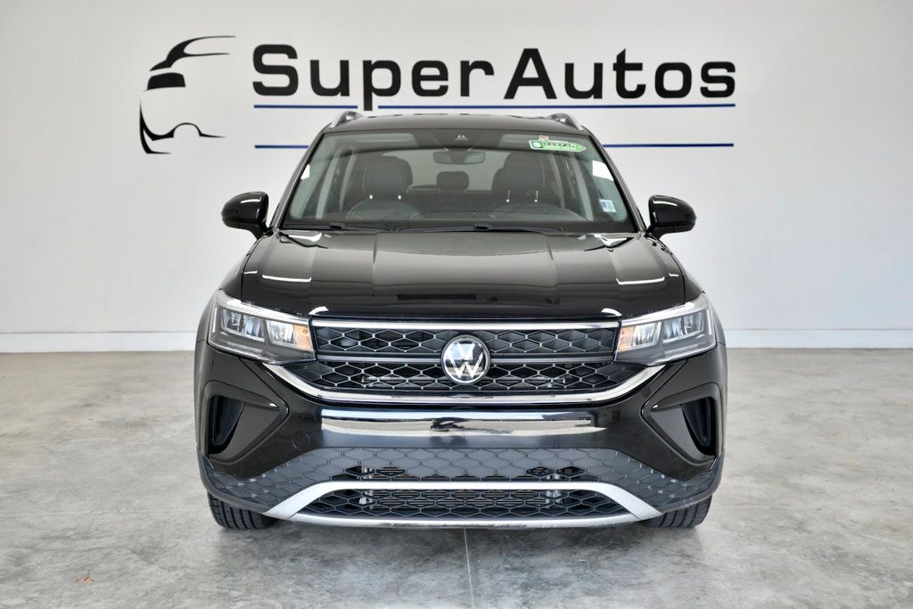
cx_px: 456
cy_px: 304
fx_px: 1065
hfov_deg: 46.4
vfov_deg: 31.9
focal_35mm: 42
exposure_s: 1/400
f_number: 4.5
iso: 640
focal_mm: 42
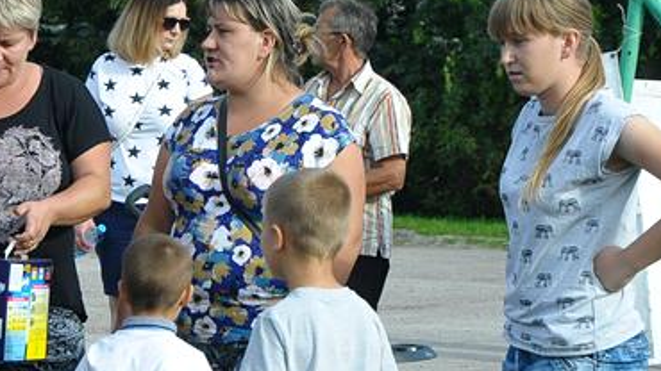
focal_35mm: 234
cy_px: 263
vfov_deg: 5.2
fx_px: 4104
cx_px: 64
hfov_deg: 9.2
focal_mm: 65
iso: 800
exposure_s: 1/1000
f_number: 8
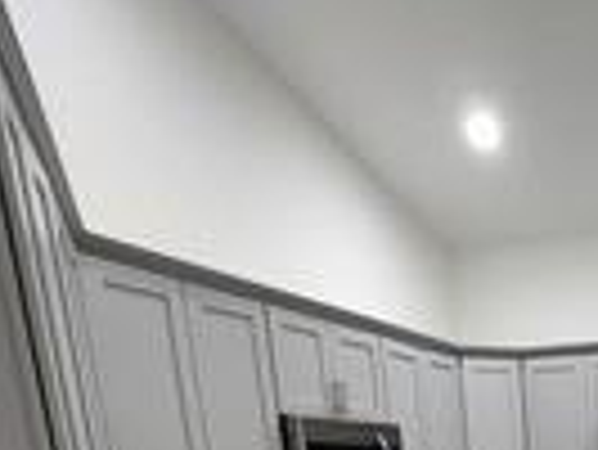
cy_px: 652
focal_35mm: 39
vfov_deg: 27.3
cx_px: 647
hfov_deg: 39.6
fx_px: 674
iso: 250
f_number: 2.2
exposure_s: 1/60
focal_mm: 1.7
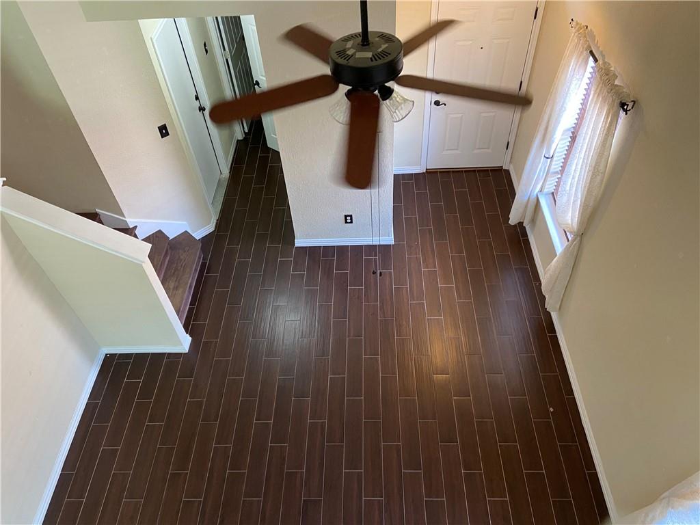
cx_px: 350
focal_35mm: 26
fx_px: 526
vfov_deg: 53.1
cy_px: 262
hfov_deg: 67.3
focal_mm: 4.25
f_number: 1.8
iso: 250
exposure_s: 1/60
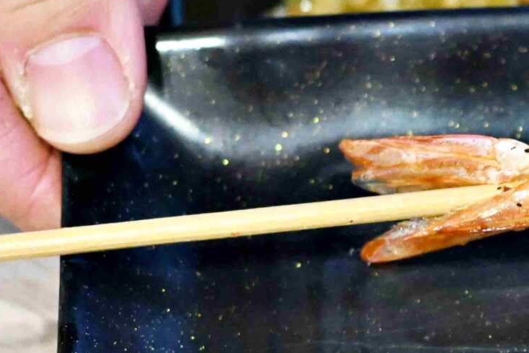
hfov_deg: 7.8
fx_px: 3806
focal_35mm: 259
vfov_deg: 5.3
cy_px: 292
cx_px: 849
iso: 4500
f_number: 3.2
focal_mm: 50
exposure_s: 1/200
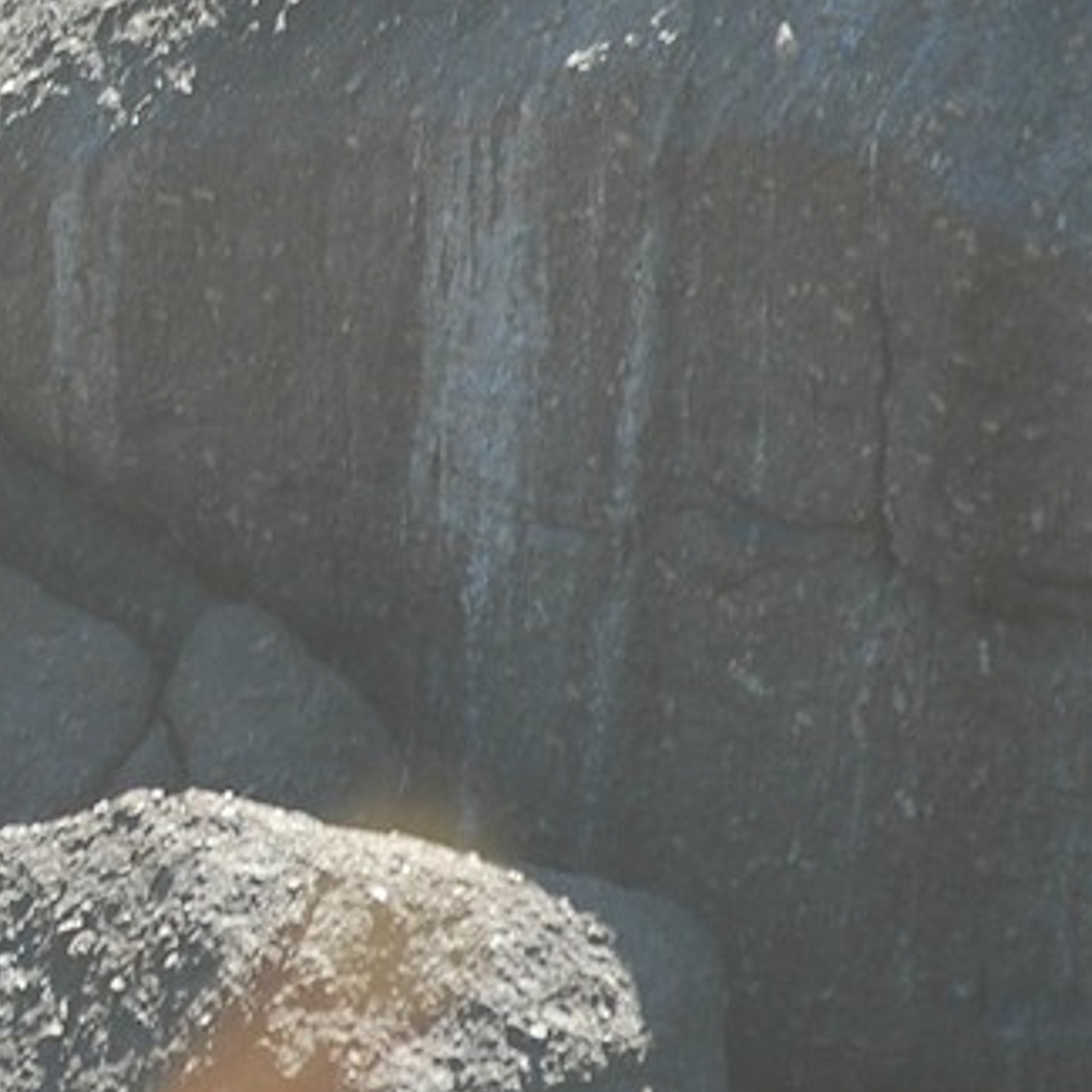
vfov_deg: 1.5
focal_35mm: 1180
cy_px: 349
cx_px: -827
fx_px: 42115
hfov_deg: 1.5
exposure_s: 1/125
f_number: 8
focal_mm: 200
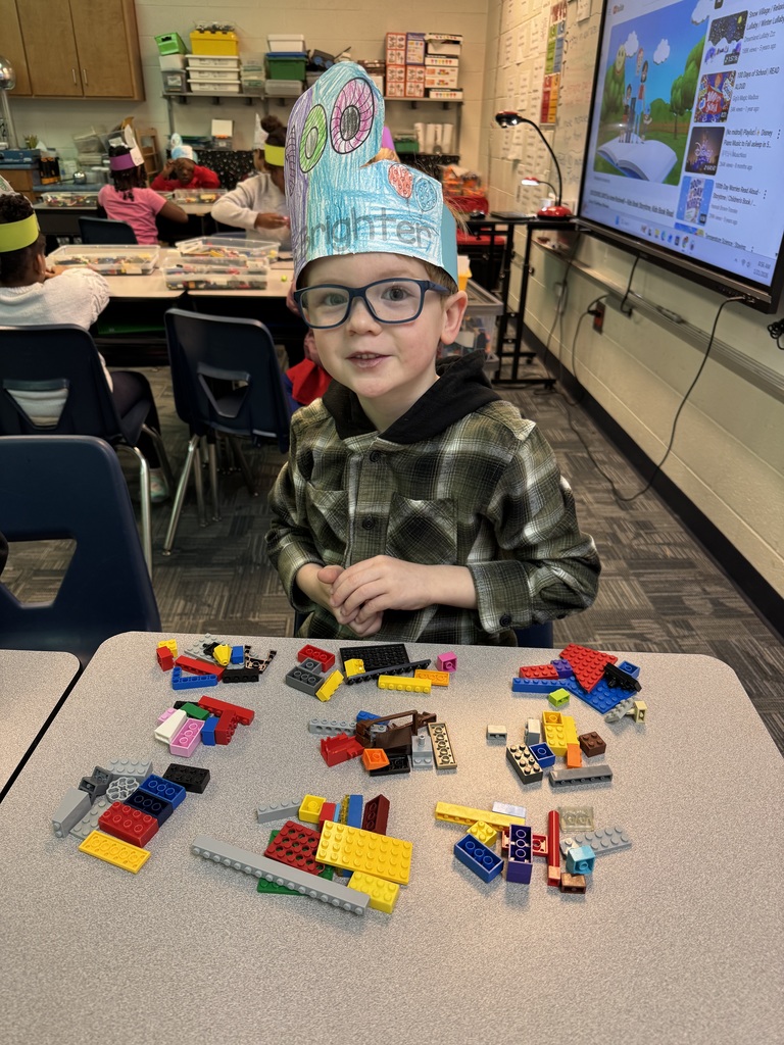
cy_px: 522
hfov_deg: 56.8
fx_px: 725
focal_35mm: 24
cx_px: 392
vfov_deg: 71.6
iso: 125
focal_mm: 6.76
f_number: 1.78
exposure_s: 1/60
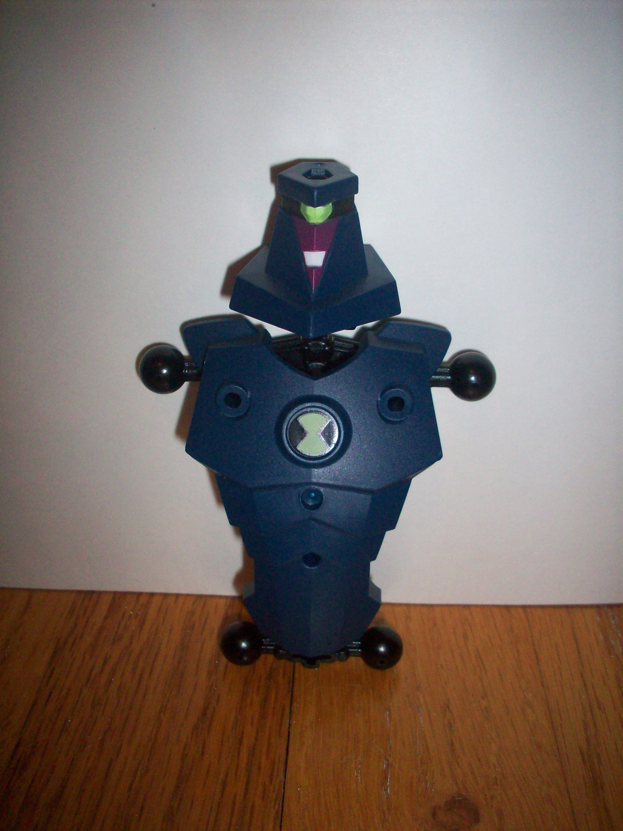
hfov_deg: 38.7
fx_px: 888
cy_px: 416
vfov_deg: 50.1
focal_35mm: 37
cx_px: 312
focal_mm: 6.2
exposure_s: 1/64
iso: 160
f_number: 2.8
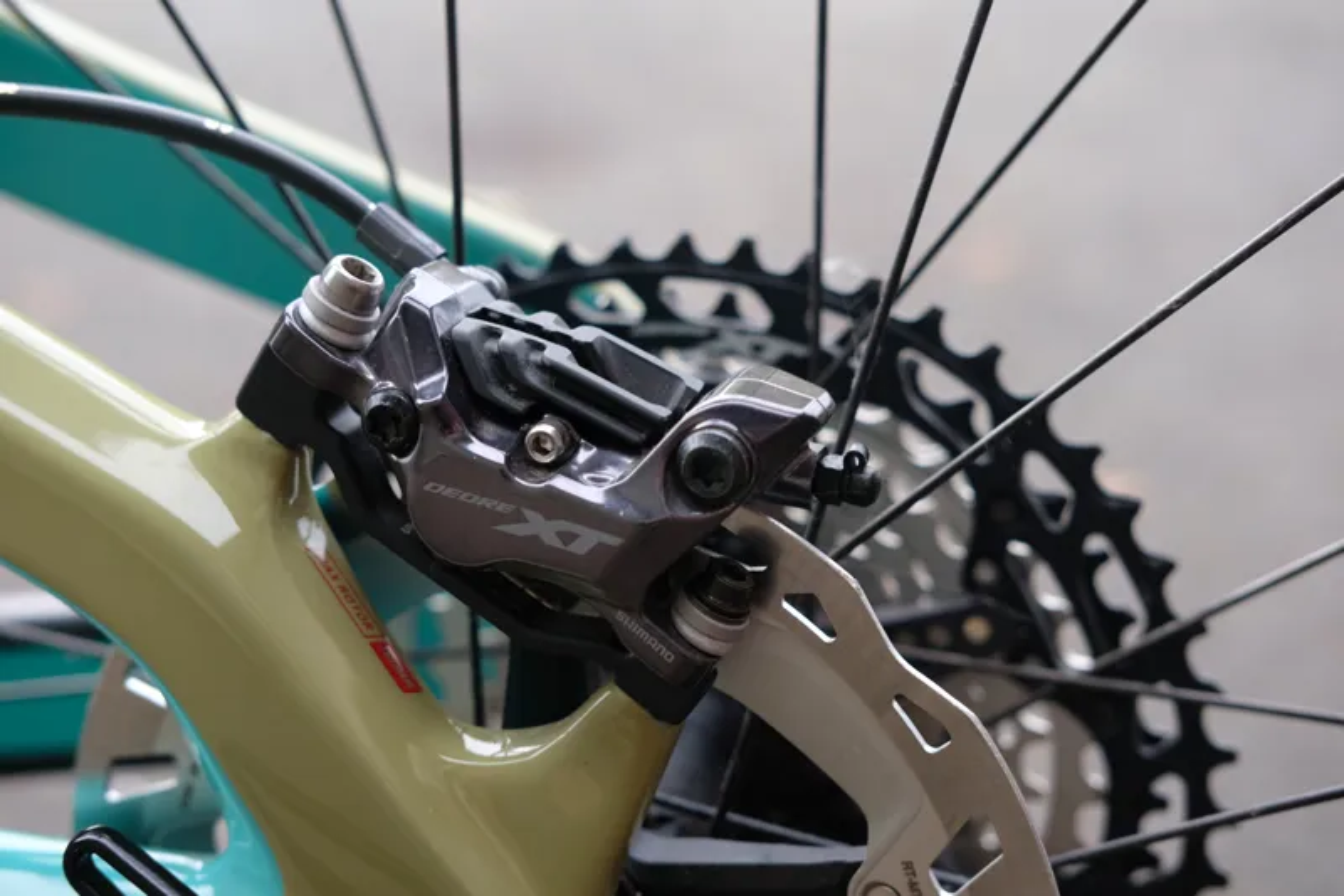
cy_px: 448
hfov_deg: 37.5
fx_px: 1978
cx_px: 672
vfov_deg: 25.5
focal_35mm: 53
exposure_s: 1/70
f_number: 4
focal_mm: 35
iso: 200
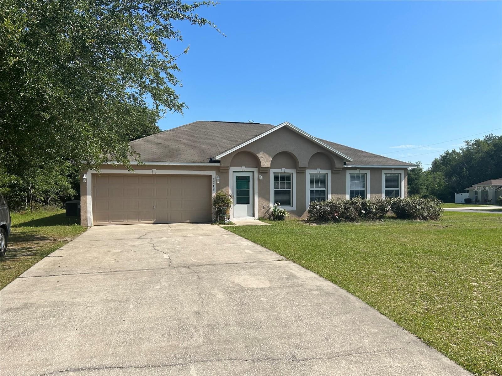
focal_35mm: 26
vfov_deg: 53.1
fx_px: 377
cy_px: 188
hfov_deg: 67.3
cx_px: 251
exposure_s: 1/5587
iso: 50
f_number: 1.5
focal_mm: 5.7
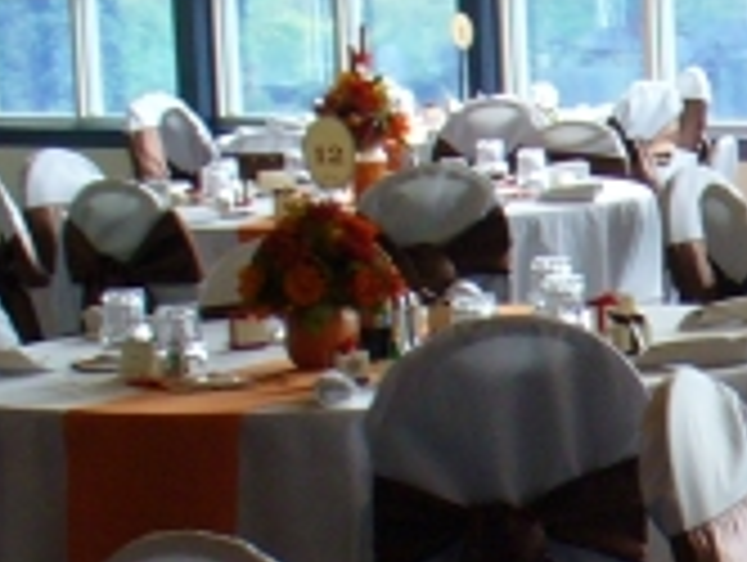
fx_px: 3695
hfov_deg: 10.9
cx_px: 1246
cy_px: 531
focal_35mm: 171
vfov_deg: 8.7
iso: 100
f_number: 2.8
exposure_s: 1/50
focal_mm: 6.1
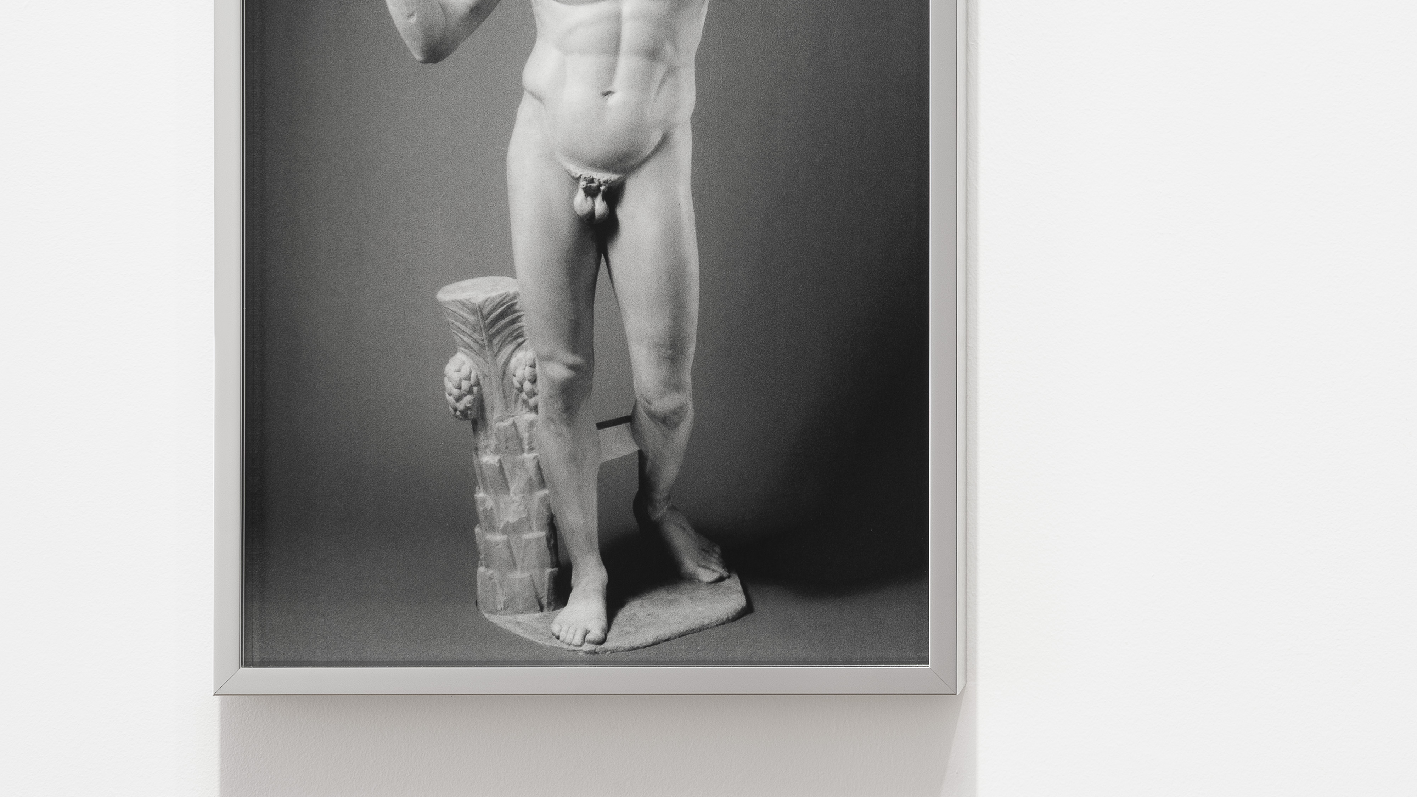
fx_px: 3757
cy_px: 147
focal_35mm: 100
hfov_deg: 20.8
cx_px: 1335
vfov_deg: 12.1
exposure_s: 1
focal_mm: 48
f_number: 11
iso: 100
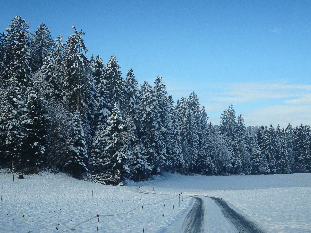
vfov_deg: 29.1
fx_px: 449
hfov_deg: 38.2
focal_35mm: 50
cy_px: 116
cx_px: 156
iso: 80
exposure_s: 1/400
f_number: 4.5
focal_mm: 8.51
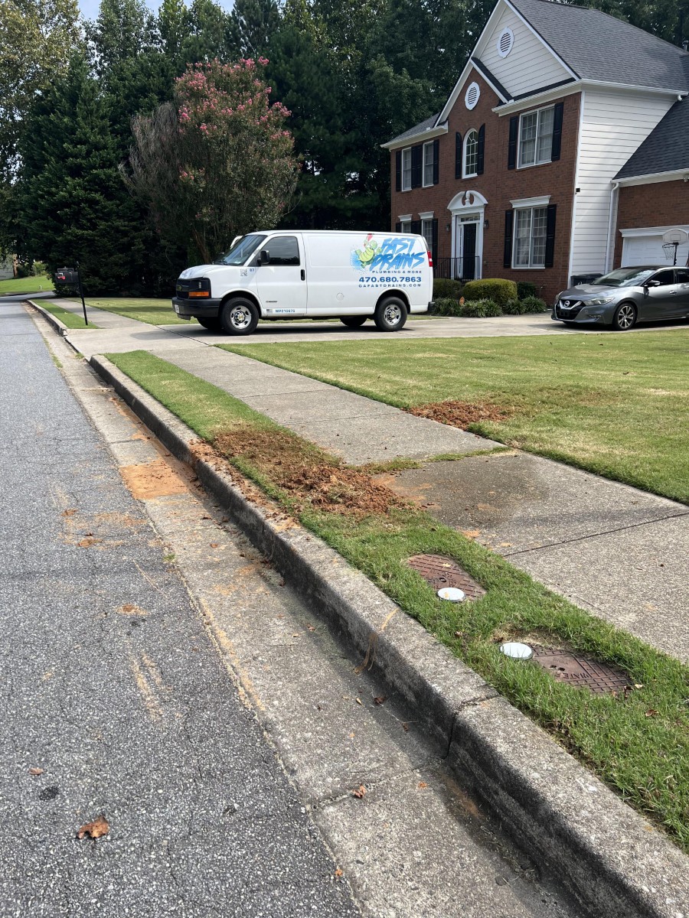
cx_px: 344
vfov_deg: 67.3
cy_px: 459
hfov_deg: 53.1
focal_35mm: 26
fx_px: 690
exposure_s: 1/2208
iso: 50
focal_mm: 5.7
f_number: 1.5
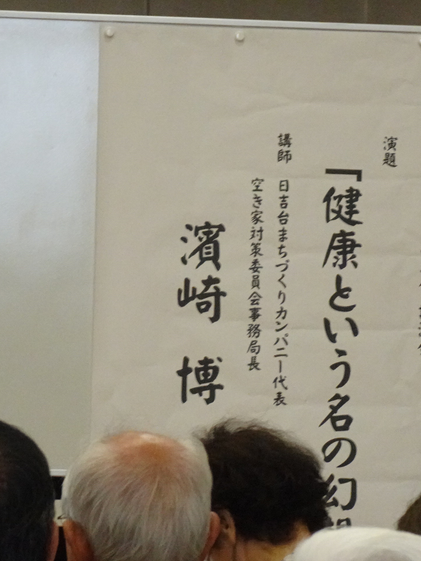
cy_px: 280
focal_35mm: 408
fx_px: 6618
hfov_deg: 3.6
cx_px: 270
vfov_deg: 4.9
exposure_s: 1/80
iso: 1250
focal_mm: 49.48
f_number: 6.3
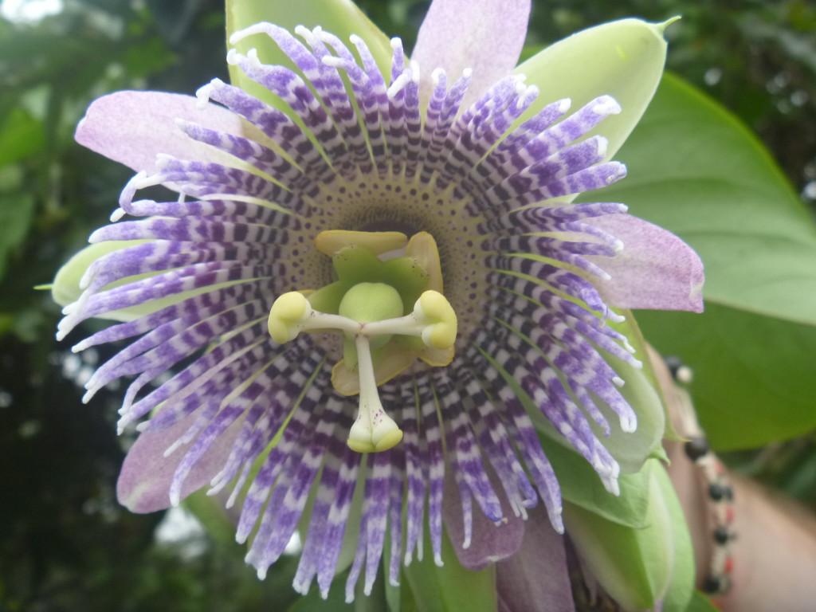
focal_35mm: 35
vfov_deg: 40.7
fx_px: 825
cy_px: 306
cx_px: 408
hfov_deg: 52.6
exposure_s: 1/200
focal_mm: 6.3
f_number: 3.5
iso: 200
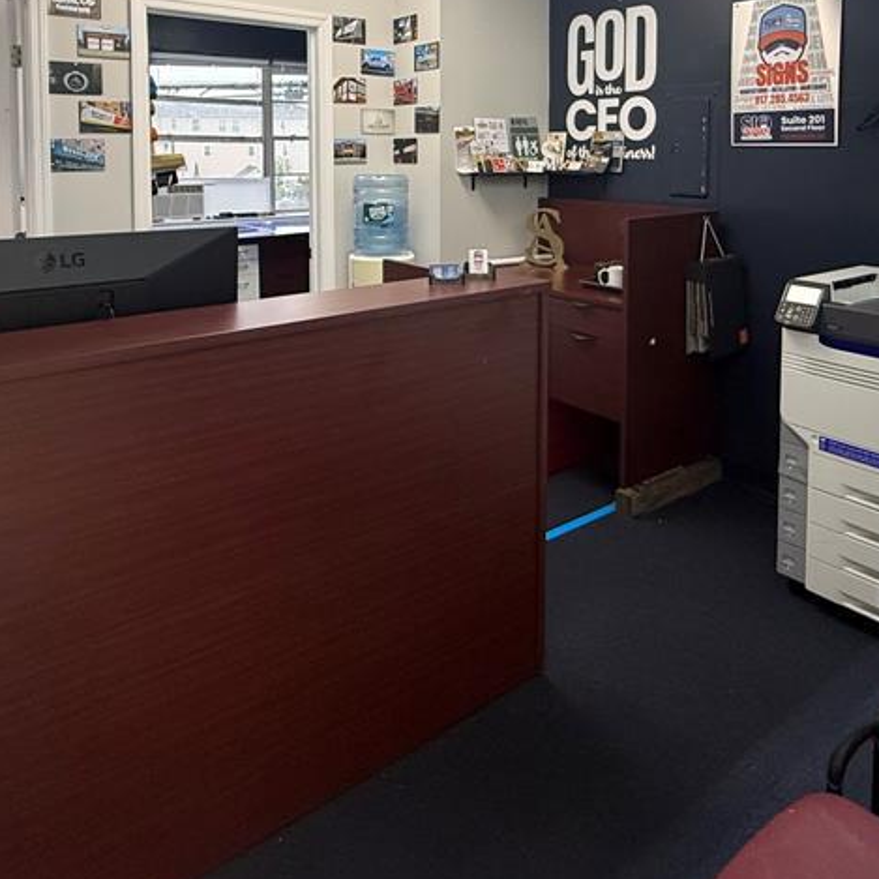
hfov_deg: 59.1
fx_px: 776
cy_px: 184
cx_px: 444
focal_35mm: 27
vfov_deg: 55.2
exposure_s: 1/120
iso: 320
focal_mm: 2.22
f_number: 2.2
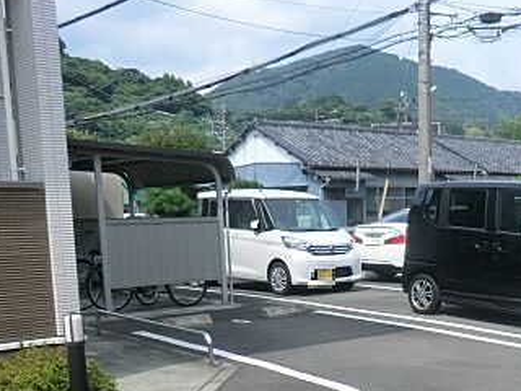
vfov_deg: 29.2
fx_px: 722
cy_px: 344
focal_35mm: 48
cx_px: 436
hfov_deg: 37.8
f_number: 3.2
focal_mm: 4.3
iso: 80
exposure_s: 1/800
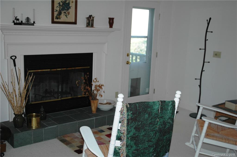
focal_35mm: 46
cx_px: 118
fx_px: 306
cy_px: 78
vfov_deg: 28.9
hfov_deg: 42.4
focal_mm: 31
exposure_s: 1/60
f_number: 4
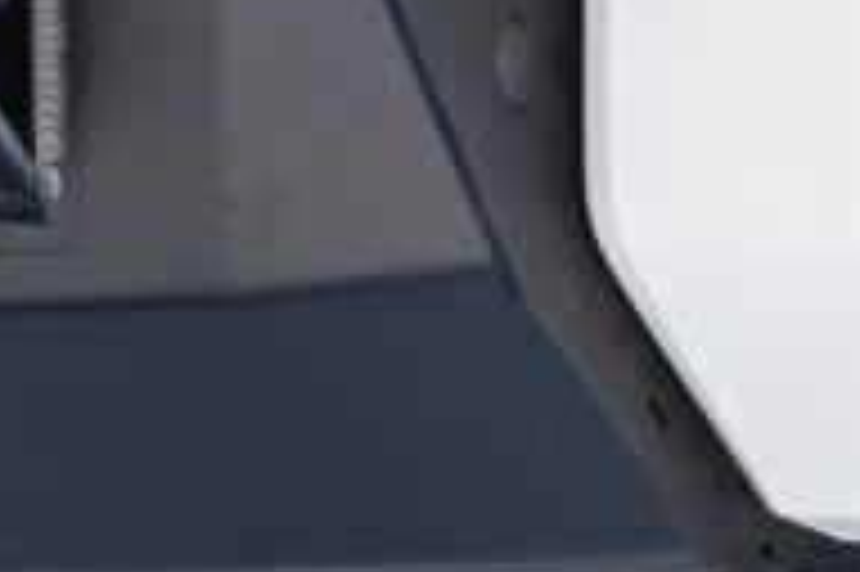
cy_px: -651
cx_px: -698
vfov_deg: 1.3
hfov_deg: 2.0
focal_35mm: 1038
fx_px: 24775
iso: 160
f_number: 4
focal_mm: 155
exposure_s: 1/640
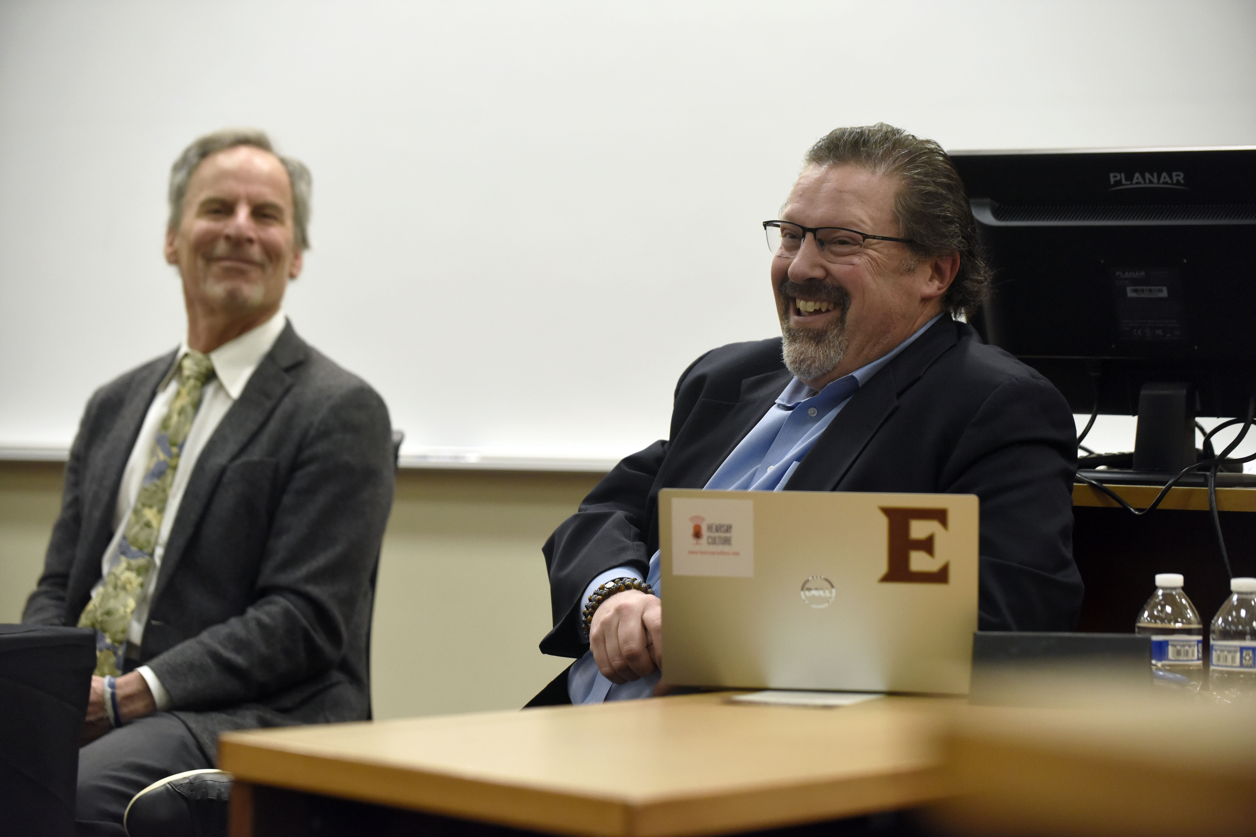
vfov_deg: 12.9
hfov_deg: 19.3
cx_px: 623
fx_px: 3698
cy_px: 421
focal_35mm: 106
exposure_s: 1/200
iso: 2500
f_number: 3.2
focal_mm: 105
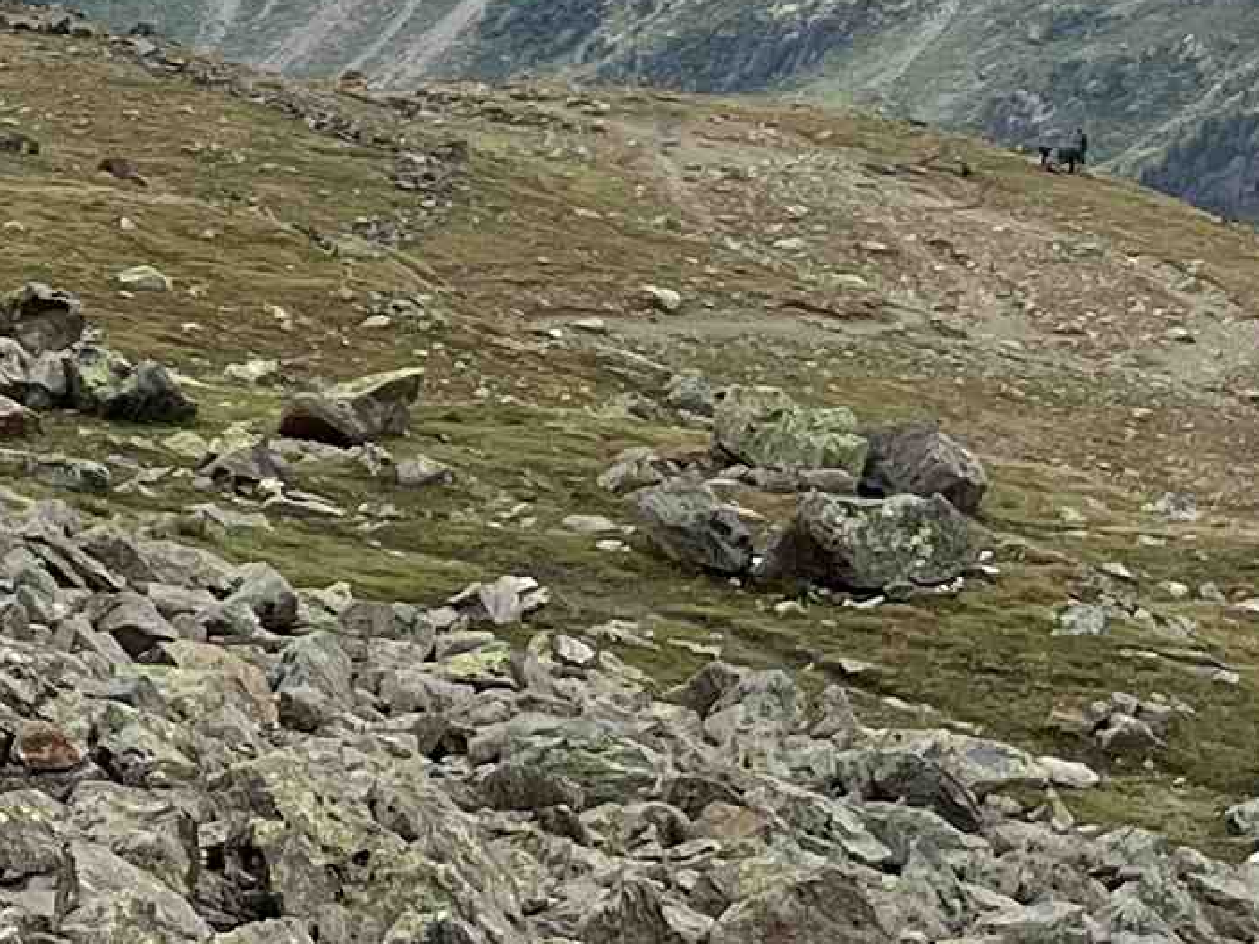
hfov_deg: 12.6
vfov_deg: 9.5
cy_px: -753
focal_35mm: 149
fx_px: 5419
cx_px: -663
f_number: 1.6
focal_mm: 5.1
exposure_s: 1/5076
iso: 50
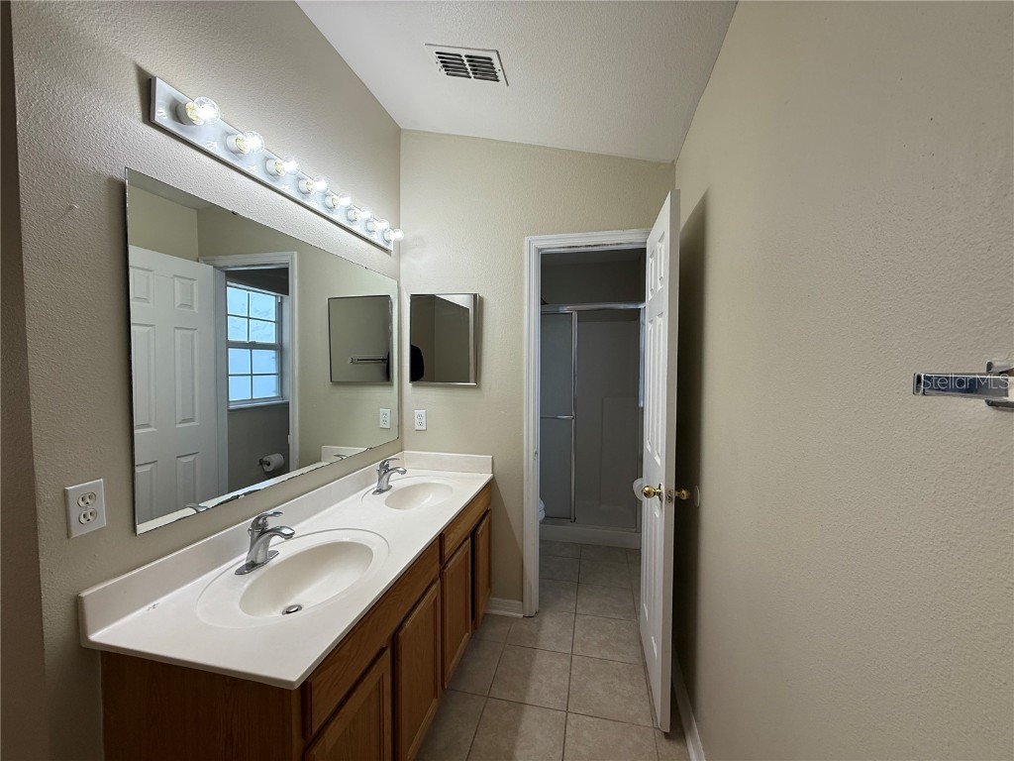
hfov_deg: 102.1
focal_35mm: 14
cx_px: 507
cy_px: 380
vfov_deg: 85.7
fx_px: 410
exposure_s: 1/120
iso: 80
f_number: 2.2
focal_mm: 2.22
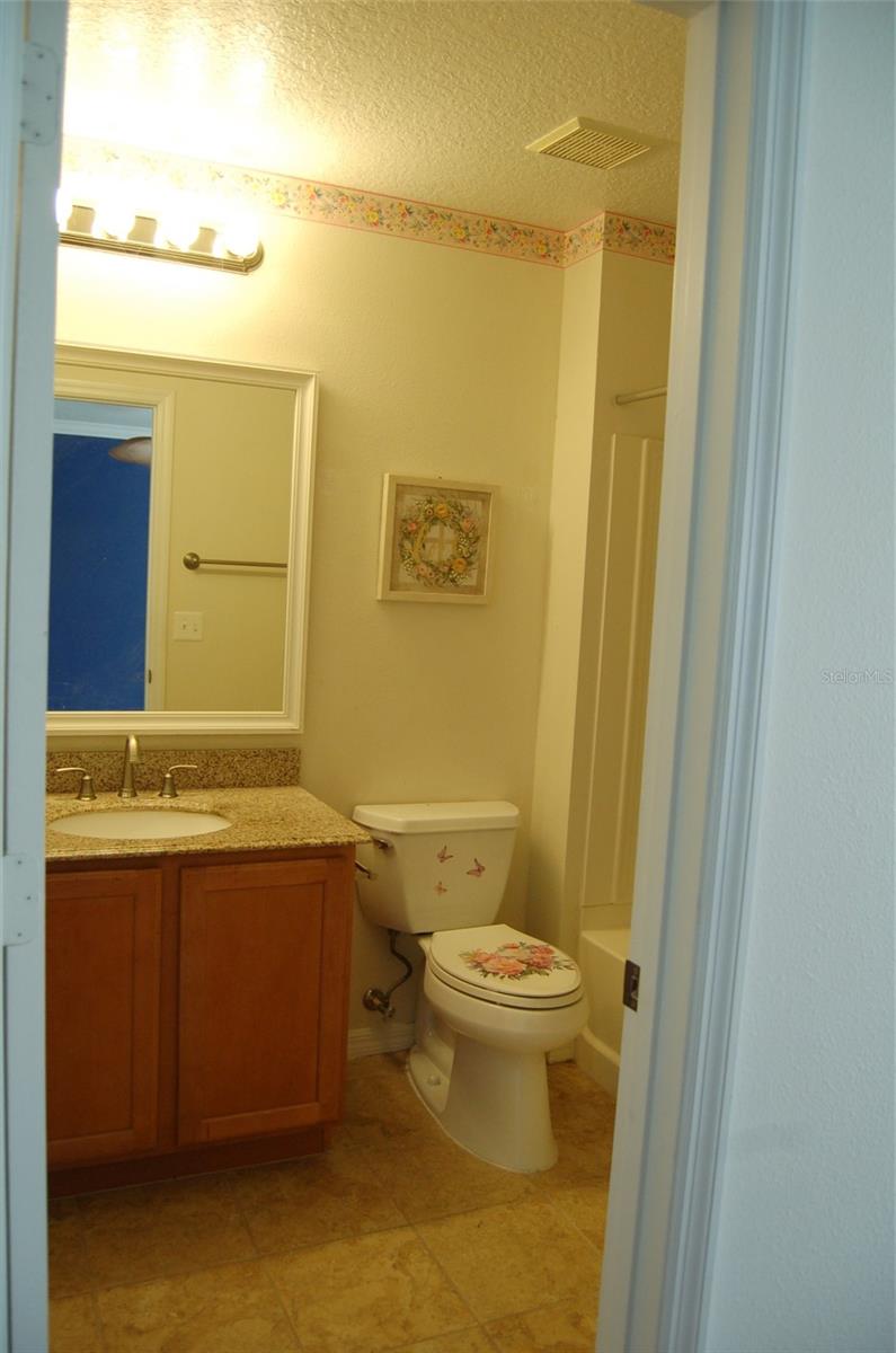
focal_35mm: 27
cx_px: 448
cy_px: 676
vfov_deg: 67.5
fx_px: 1012
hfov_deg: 47.7
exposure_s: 1/100
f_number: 3.5
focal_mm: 18
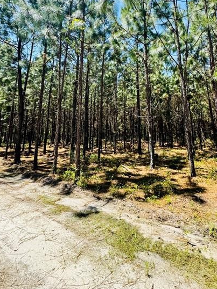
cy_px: 98
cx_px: 122
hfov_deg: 65.7
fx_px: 167
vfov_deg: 79.3
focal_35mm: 20
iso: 40
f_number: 2.2
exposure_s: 1/464
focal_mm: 2.22
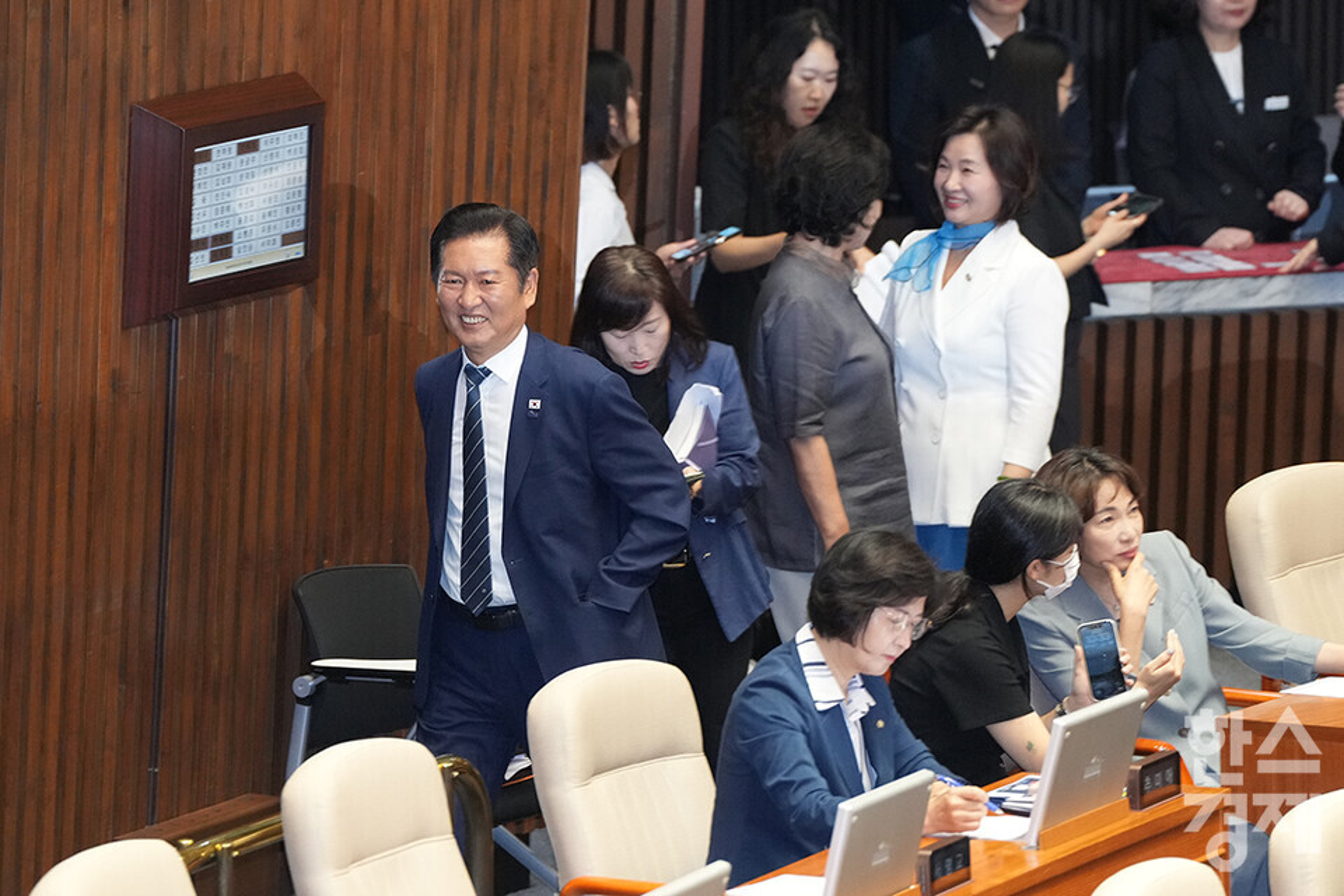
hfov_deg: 10.3
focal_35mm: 200
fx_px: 7466
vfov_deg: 6.9
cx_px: 672
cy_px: 448
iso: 4000
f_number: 3.5
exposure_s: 1/125
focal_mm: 200
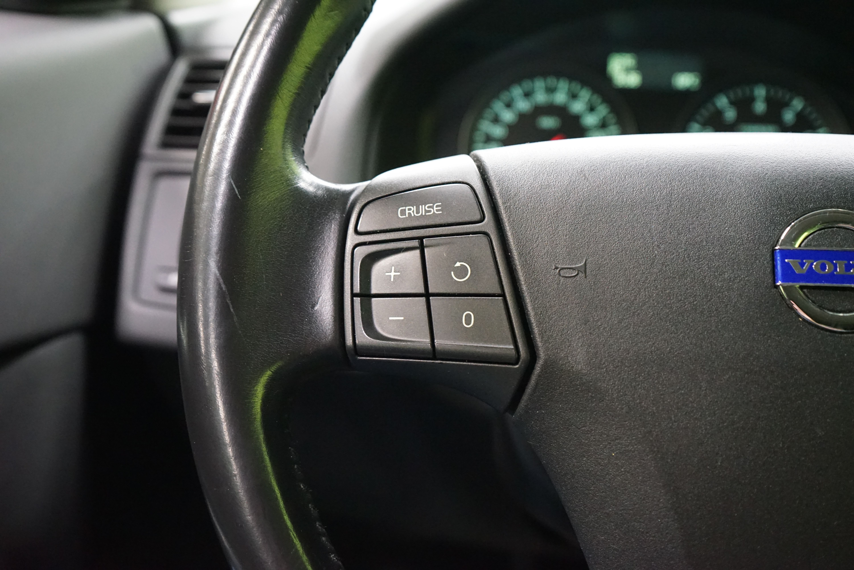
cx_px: 427
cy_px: 285
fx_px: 901
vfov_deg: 35.1
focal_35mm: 38
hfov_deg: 50.7
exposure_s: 1/40
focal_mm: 38
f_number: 5.6
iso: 6400
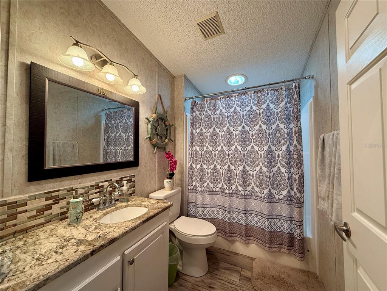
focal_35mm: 14
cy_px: 146
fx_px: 157
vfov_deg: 85.7
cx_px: 194
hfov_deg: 102.1
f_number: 2.2
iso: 320
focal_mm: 2.22
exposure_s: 1/120
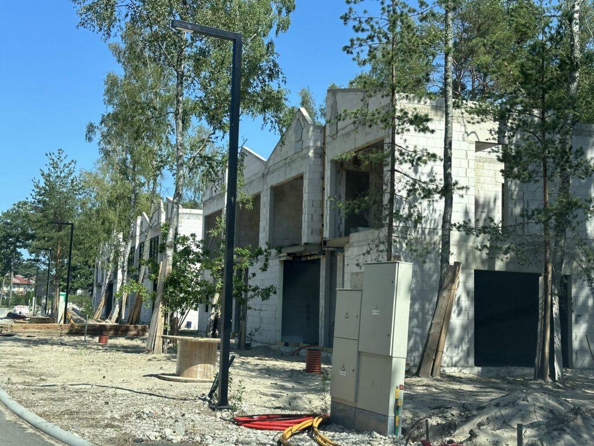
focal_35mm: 48
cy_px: 223
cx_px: 297
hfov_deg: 39.7
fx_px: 824
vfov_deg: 30.3
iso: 64
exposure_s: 1/2203
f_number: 1.78
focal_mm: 6.86
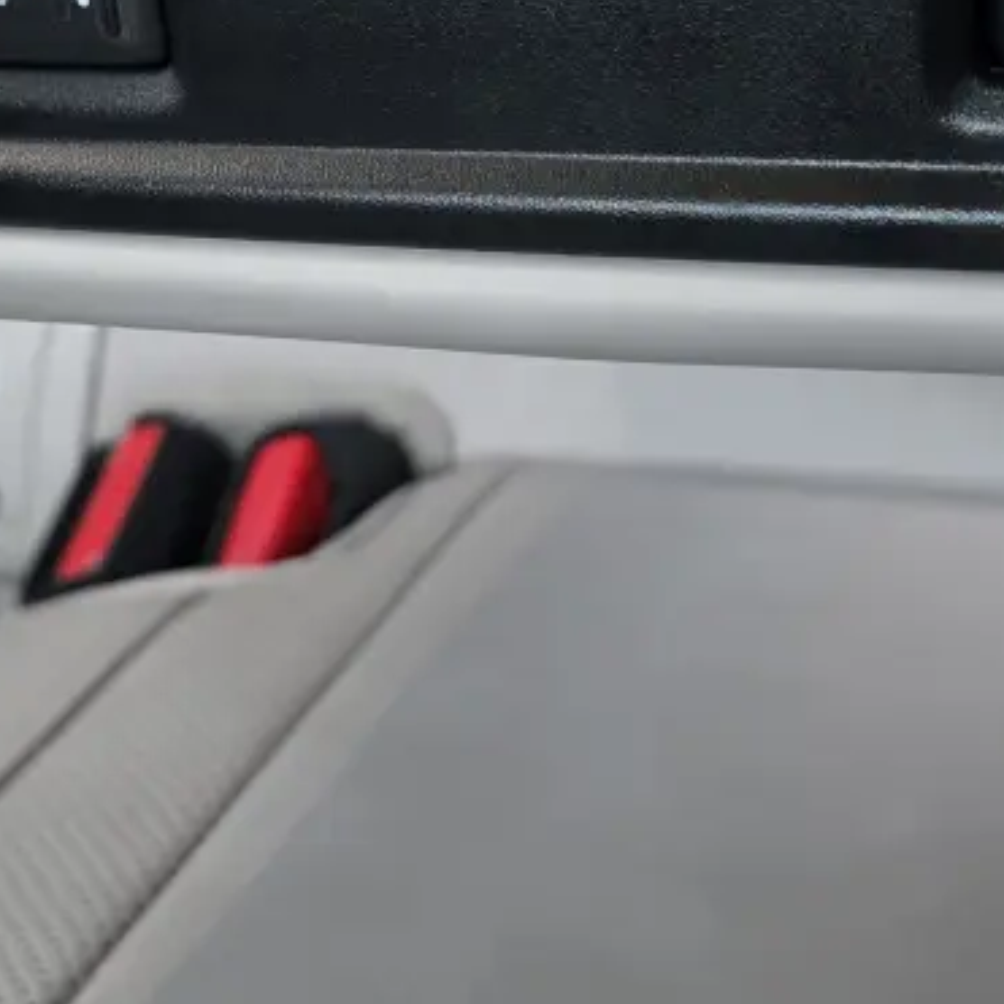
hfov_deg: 21.9
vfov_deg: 21.8
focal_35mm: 79
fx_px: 2592
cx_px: 373
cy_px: 311
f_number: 1.7
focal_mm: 6.3
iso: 800
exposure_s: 1/120
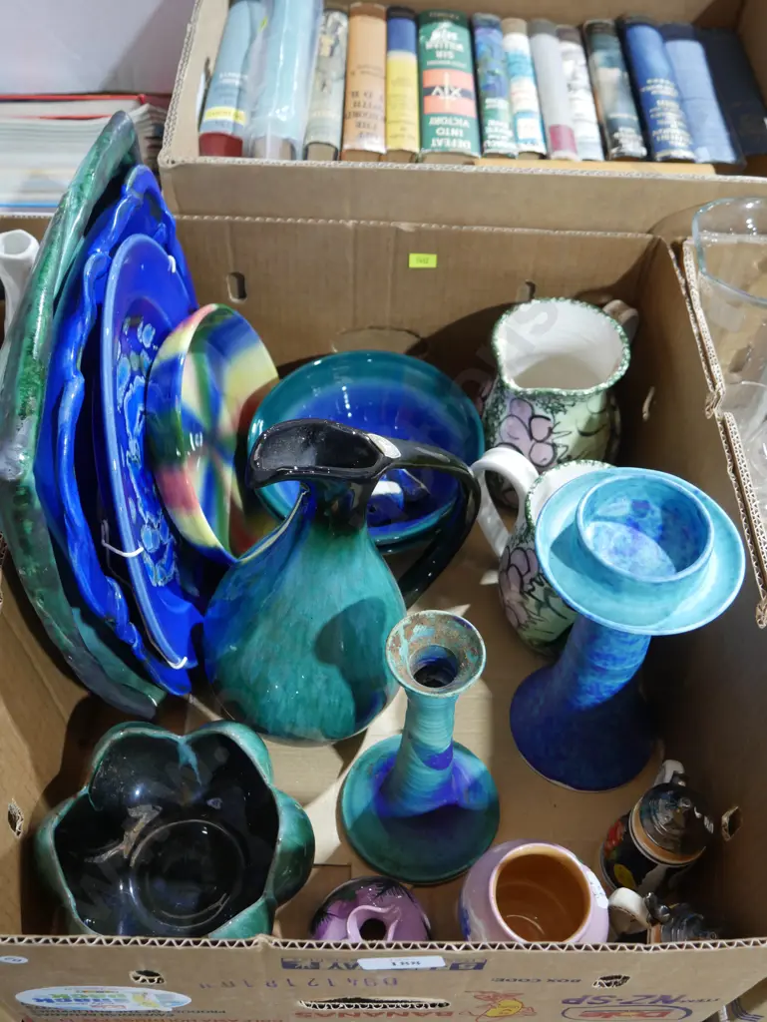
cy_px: 511
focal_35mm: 36
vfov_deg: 51.3
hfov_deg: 39.7
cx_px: 384
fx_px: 1063
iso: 1250
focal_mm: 18
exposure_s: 1/60
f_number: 4
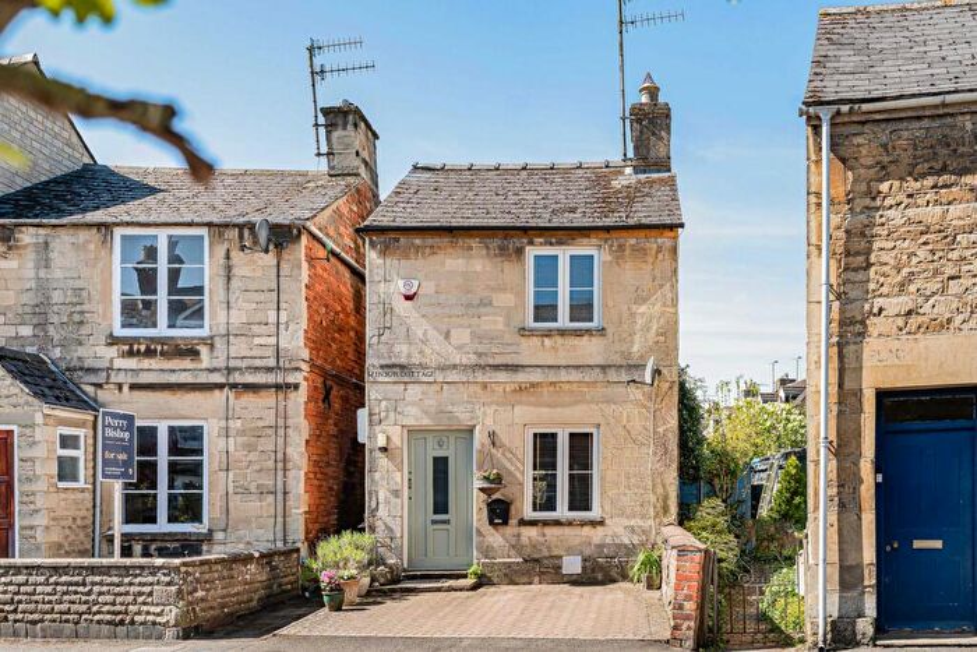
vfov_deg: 37.9
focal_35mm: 35
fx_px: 950
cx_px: 488
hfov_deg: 54.4
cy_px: 326
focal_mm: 35
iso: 400
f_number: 4
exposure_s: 1/1600
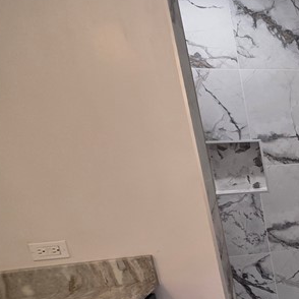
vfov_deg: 39.9
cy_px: 245
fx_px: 391
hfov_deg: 26.4
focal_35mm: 40
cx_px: 473
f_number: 1.9
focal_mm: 2.2
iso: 200
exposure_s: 1/120
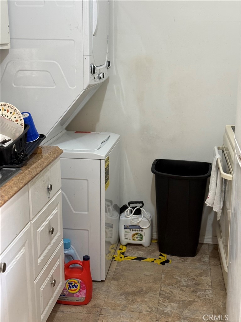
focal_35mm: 48
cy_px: 161
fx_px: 446
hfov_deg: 30.3
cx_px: 120
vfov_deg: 39.7
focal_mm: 6.76
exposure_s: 1/60
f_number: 1.78
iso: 125
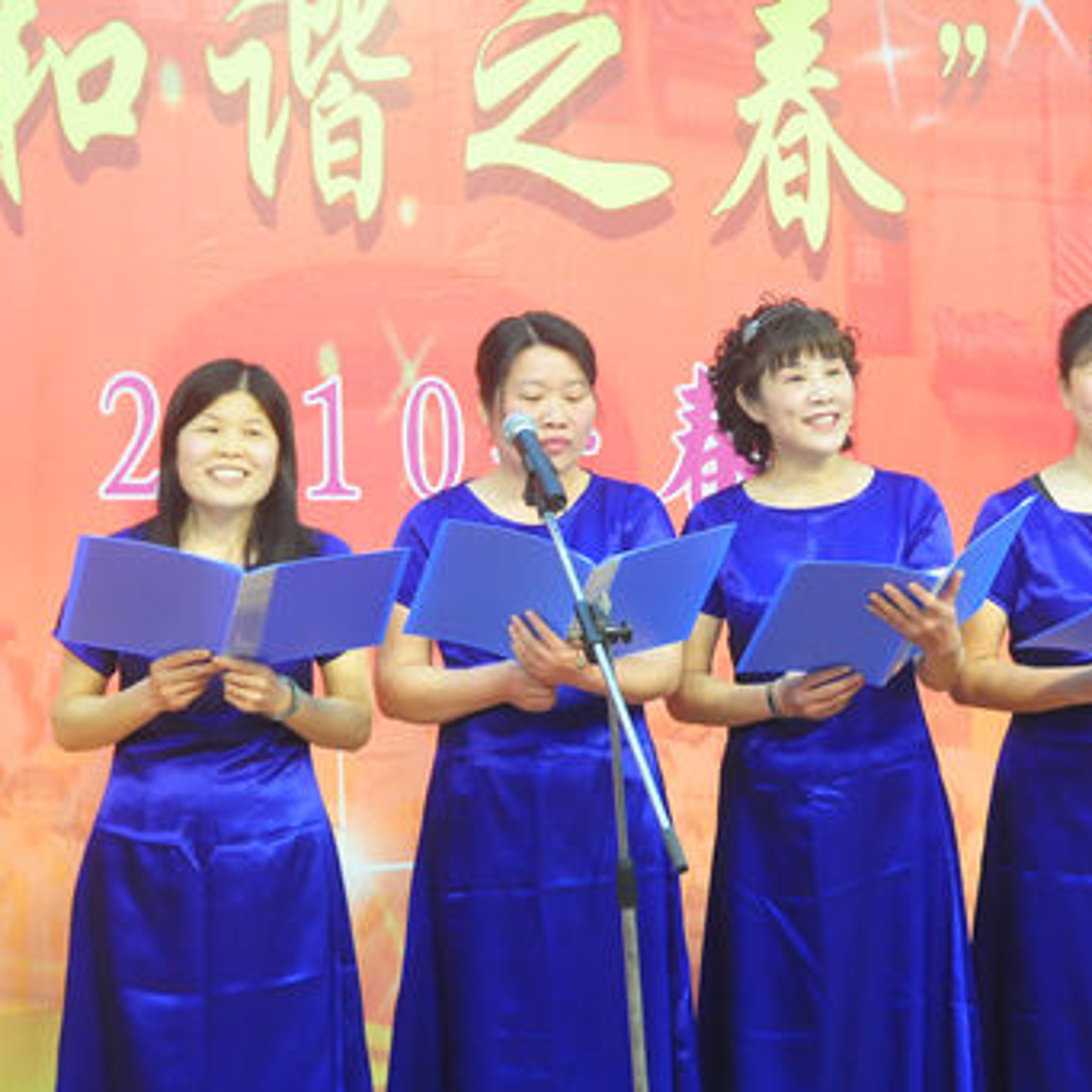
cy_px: 458
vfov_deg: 12.0
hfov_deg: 12.0
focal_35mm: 146
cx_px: 820
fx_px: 5202
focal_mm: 65
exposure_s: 1/25
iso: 1600
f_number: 5.6
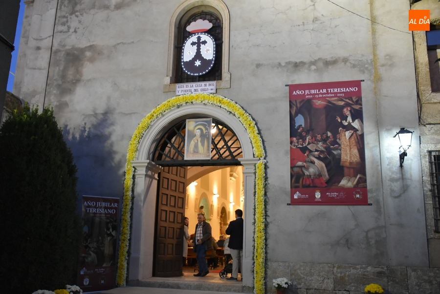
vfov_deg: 40.1
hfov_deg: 57.2
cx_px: 220
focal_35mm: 33
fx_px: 404
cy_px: 147
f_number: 3.5
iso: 2000
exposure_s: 1/60
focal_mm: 22
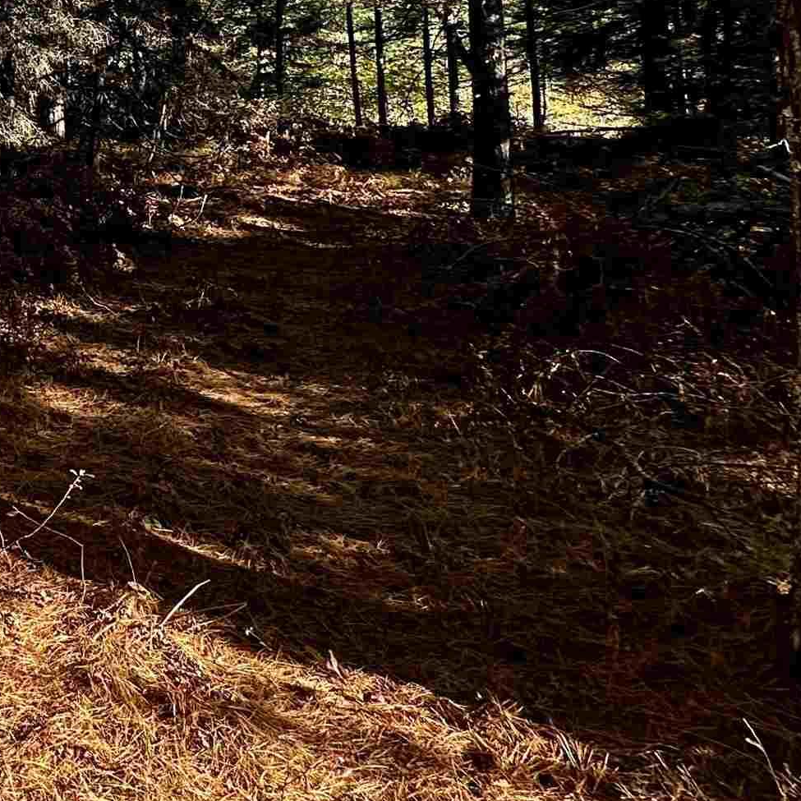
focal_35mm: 39
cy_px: 7
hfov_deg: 28.7
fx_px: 1021
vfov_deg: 38.3
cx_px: -380
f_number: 2.2
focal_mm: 2.22
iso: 40
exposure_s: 1/337
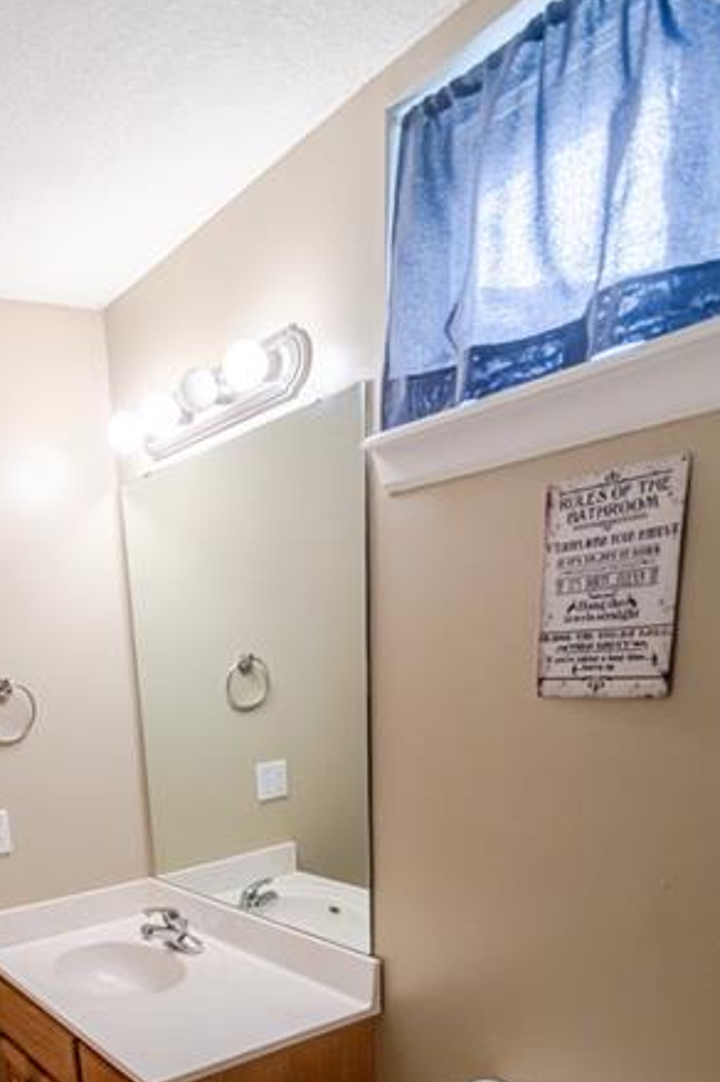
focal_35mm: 28
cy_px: 895
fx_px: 841
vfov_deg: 59.3
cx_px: 147
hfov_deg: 44.2
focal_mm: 16
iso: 640
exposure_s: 1/100
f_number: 3.5
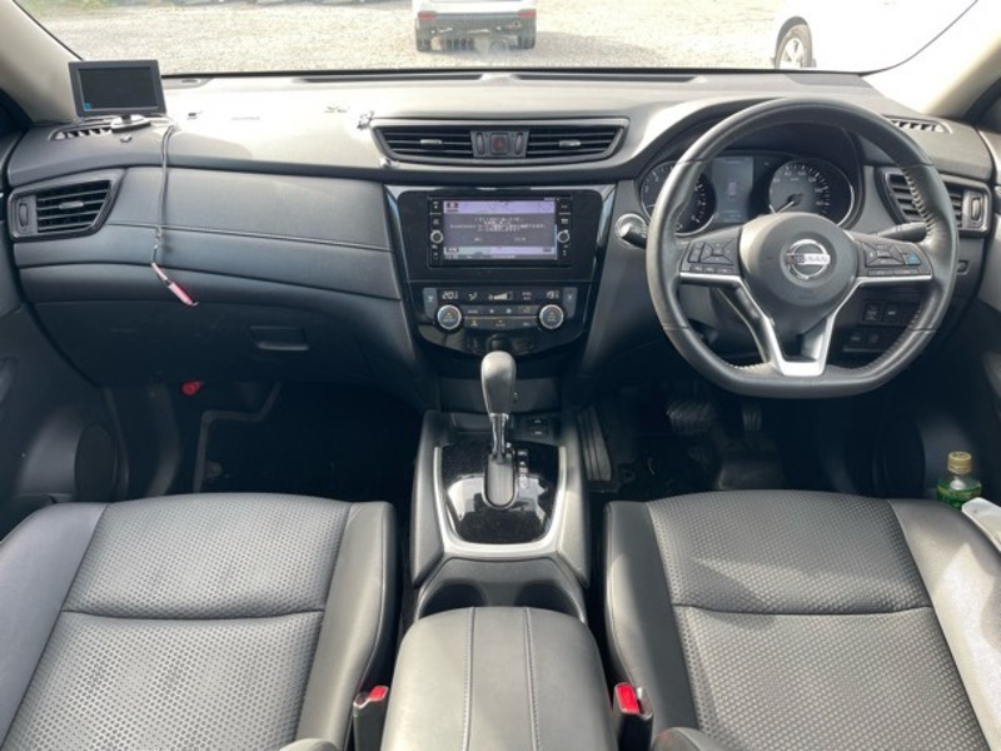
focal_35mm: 25
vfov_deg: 54.9
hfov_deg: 69.4
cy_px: 376
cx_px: 500
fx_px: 723
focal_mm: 5.1
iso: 50
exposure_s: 1/121
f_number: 1.6
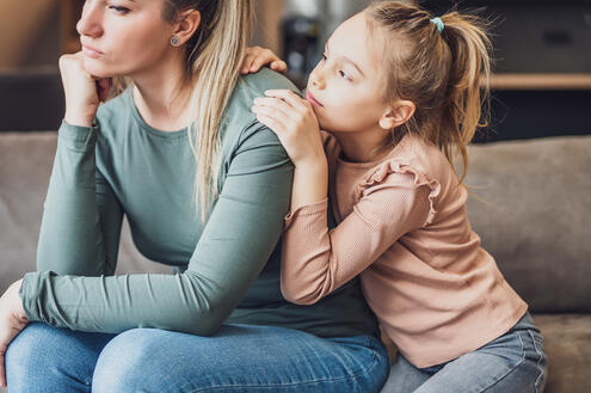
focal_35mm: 46
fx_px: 754
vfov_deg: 29.0
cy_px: 137
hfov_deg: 42.6
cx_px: 245
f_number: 1.4
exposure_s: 1/200
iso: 320
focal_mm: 35
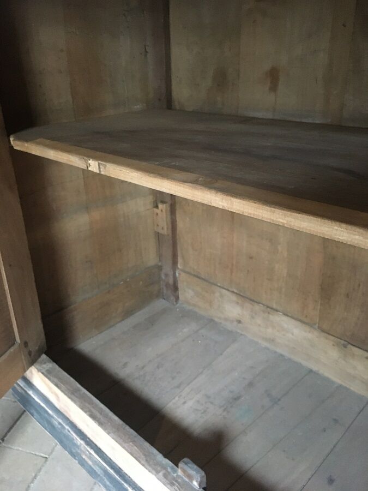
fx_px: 411
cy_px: 246
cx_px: 184
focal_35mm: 29
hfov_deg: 48.2
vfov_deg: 61.7
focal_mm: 4.15
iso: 400
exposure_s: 1/17
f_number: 2.2
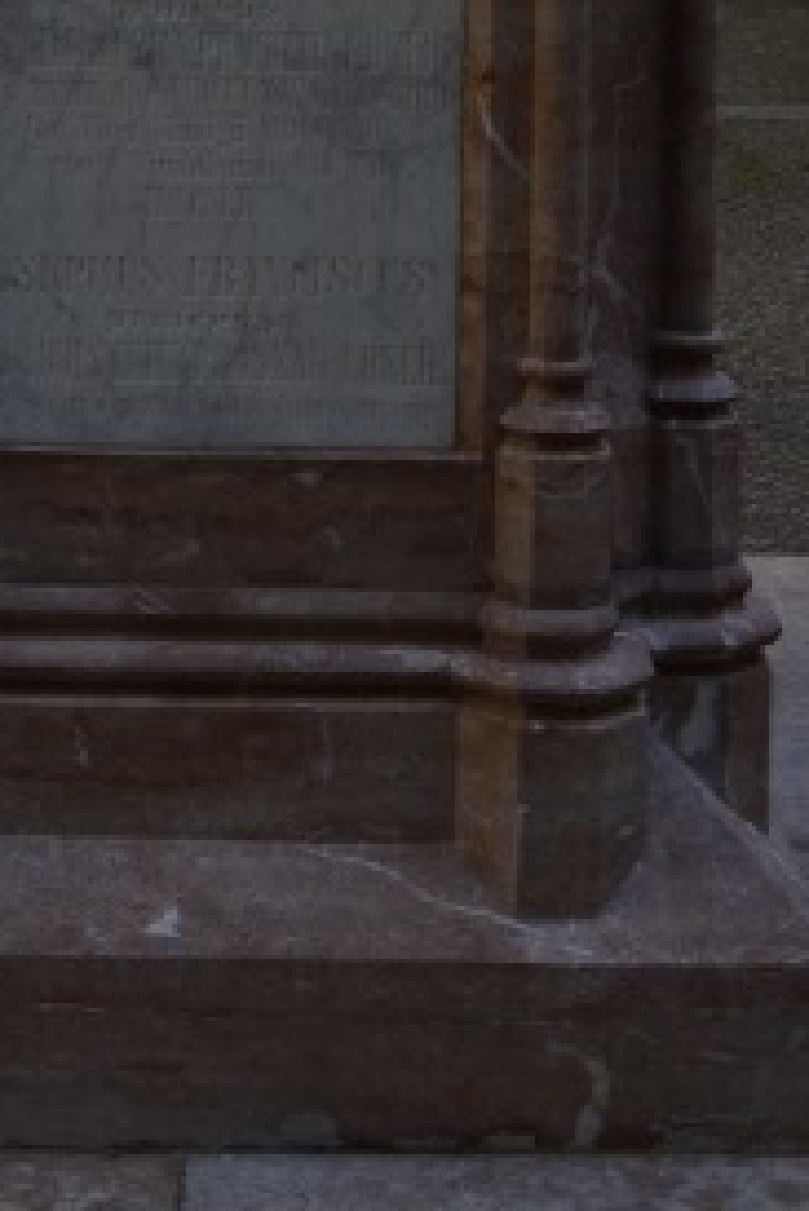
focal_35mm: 105
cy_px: -522
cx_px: 228
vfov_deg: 17.7
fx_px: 3535
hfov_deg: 13.0
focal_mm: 24
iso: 400
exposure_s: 1/400
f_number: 11
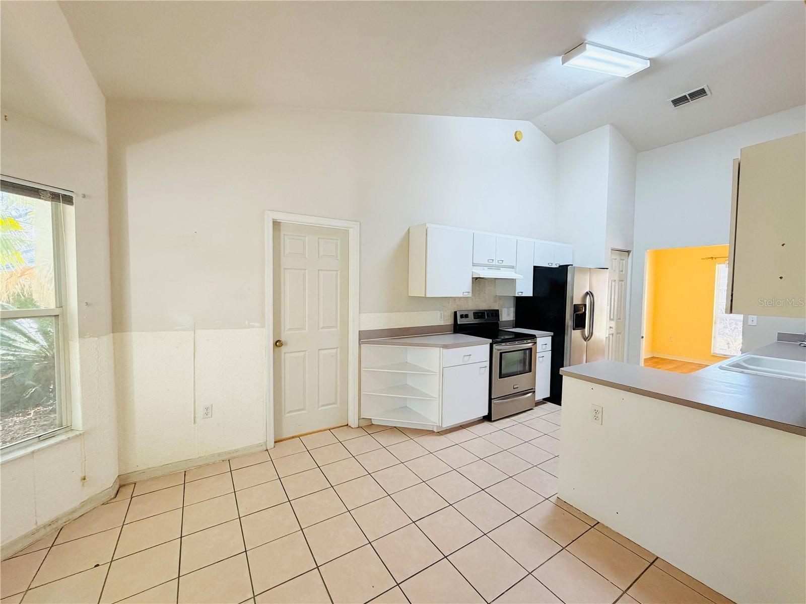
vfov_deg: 85.7
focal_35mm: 14
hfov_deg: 102.1
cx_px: 403
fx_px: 326
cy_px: 302
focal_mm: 2.22
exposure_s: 1/120
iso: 320
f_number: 2.2
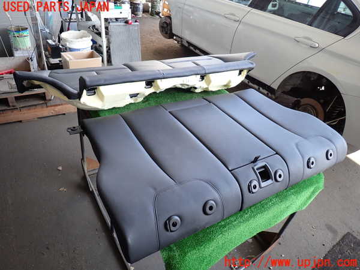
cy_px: 135
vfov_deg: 54.9
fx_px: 260
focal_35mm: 25
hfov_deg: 69.4
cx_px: 180
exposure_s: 1/80
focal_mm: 4.5
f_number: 2
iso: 100
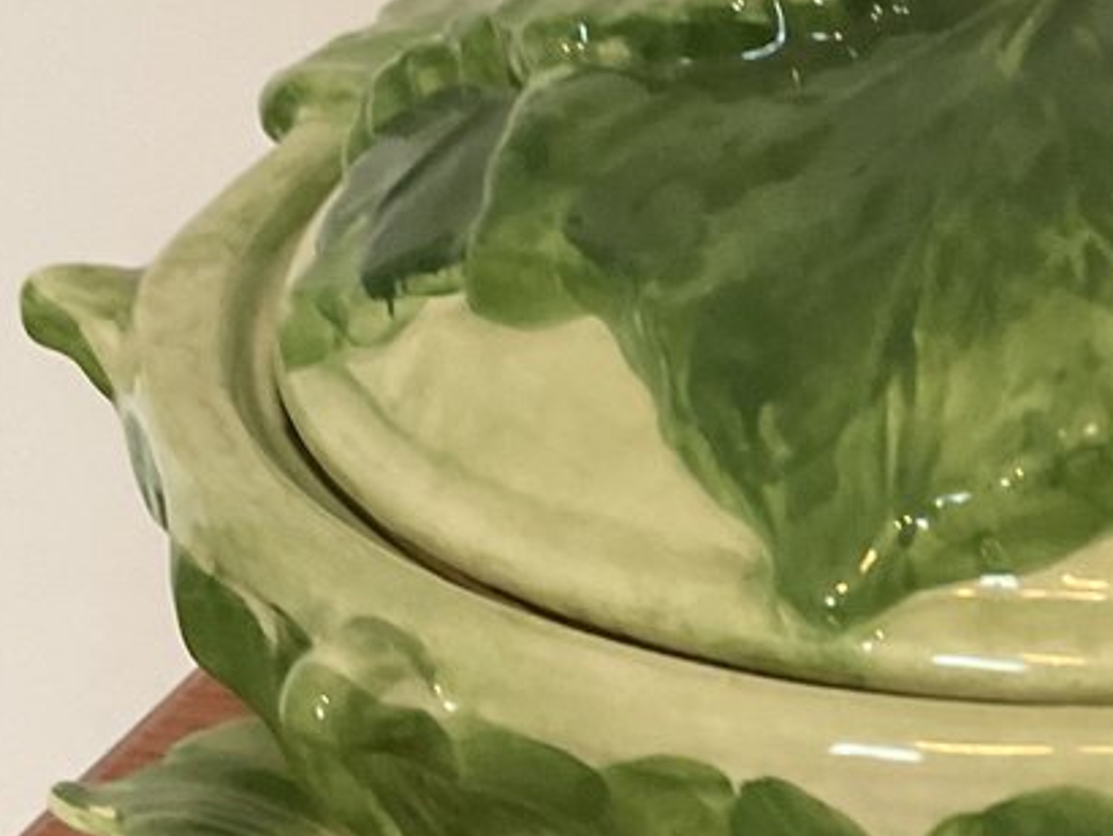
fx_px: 3442
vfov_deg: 13.8
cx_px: 1296
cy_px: 384
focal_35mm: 107
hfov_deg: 17.6
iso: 250
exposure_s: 1/40
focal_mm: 3
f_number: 1.8
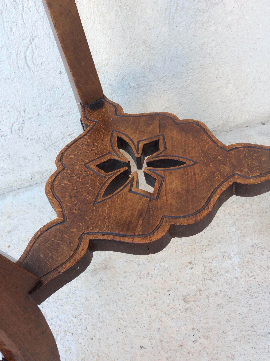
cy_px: 184
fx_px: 344
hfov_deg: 42.8
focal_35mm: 33
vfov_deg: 55.4
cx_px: 138
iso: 32
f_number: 2.4
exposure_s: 1/50
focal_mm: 3.3
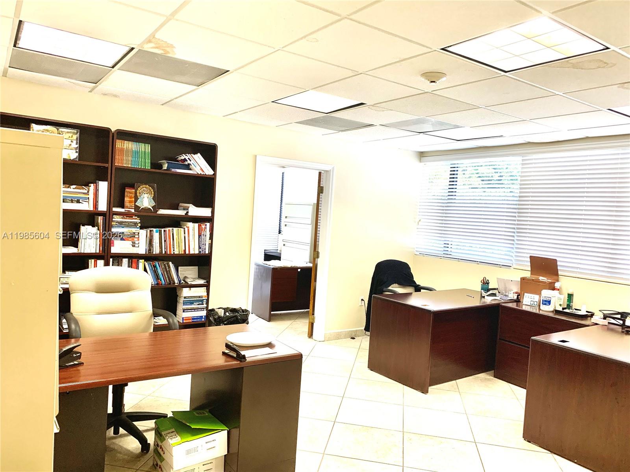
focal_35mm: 26
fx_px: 473
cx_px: 315
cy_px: 236
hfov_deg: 67.3
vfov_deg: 53.1
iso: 64
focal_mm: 4.25
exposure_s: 1/120
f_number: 1.8
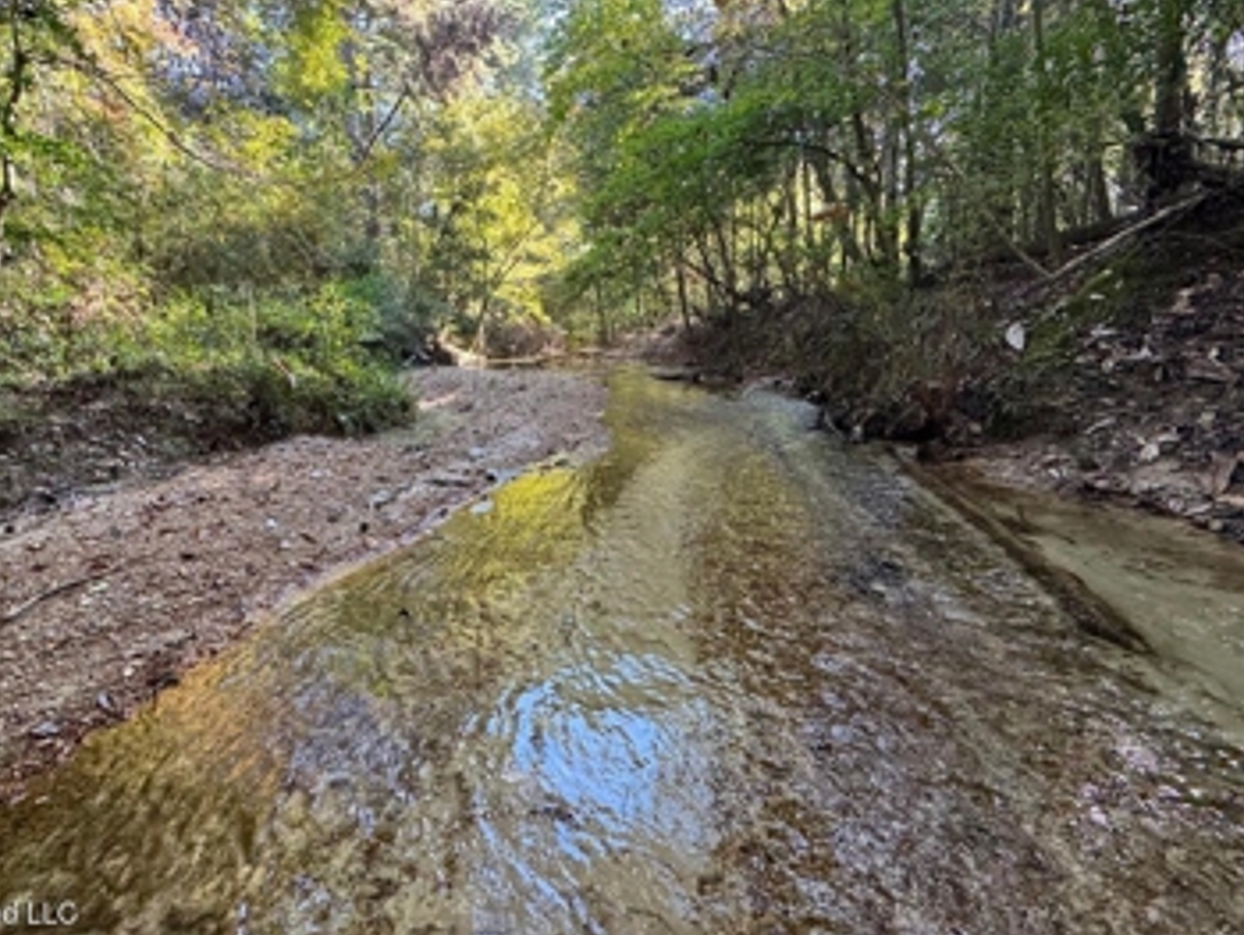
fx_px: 575
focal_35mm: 16
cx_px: 572
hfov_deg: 94.3
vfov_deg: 78.0
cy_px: 427
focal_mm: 2.22
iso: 200
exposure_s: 1/99
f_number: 2.2
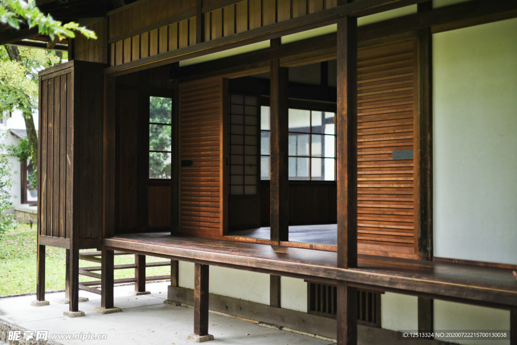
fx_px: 718
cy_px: 172
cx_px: 258
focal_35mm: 50
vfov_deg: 27.0
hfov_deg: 39.6
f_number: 1.8
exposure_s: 1/250
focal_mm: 50
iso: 200
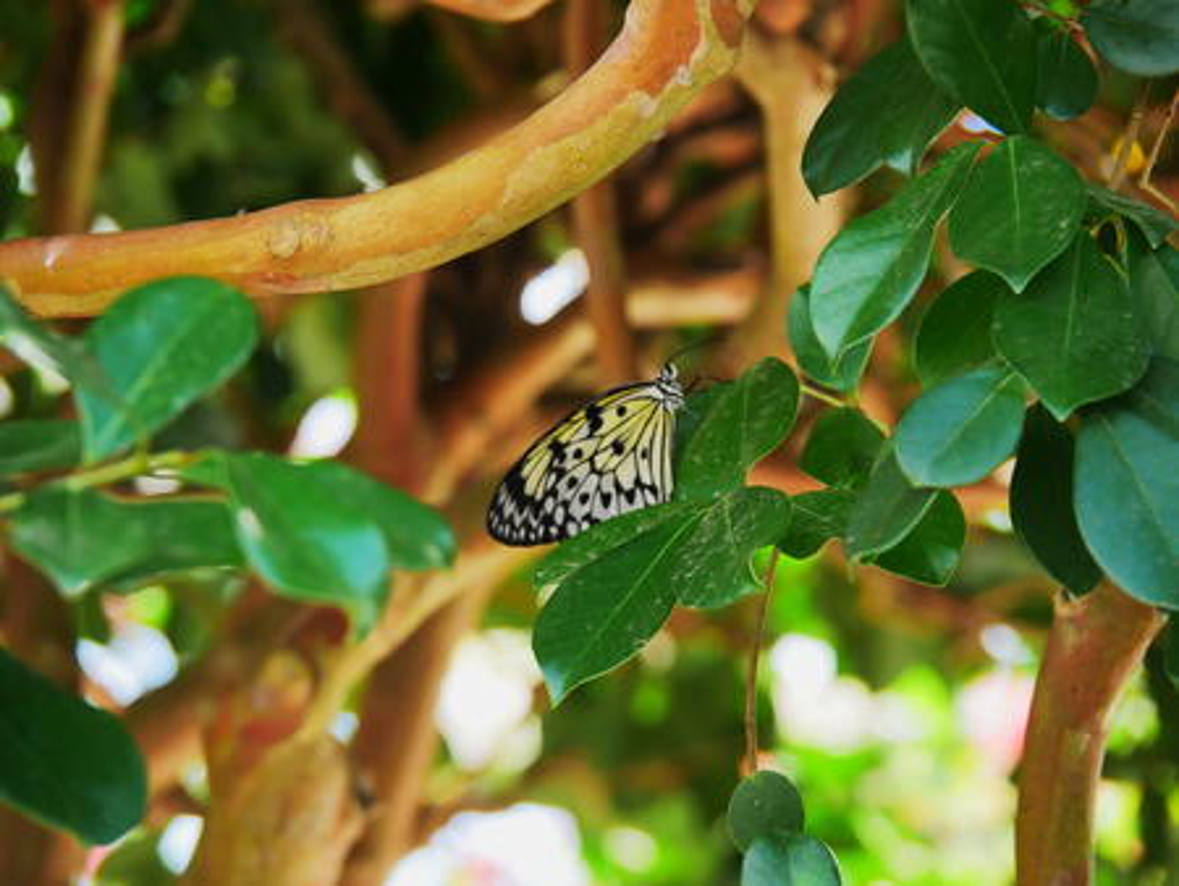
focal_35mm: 240
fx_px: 8179
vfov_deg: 6.2
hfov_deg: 8.2
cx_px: 590
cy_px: 443
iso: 640
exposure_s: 1/250
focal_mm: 120
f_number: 5.6
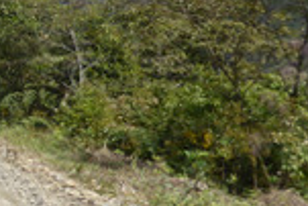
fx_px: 882
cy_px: 61
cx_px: -292
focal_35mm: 103
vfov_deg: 13.3
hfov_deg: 15.9
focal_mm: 4.3
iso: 100
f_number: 3.3
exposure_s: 1/1300
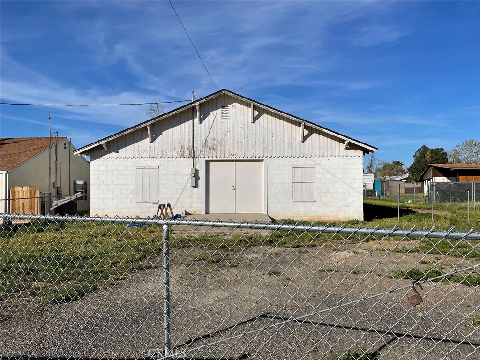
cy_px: 180
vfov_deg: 53.1
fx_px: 361
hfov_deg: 67.3
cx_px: 240
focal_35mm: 26
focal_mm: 4.2
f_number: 1.6
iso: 32
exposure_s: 1/7813
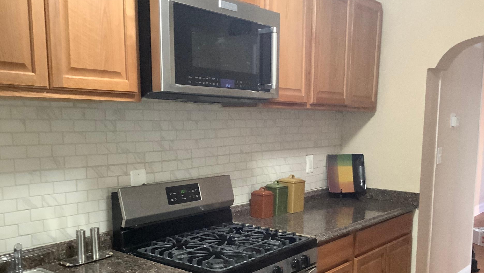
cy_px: 192
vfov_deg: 31.6
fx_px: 475
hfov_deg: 53.9
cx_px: 261
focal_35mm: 37
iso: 400
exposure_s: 1/30
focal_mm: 3.3
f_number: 2.4
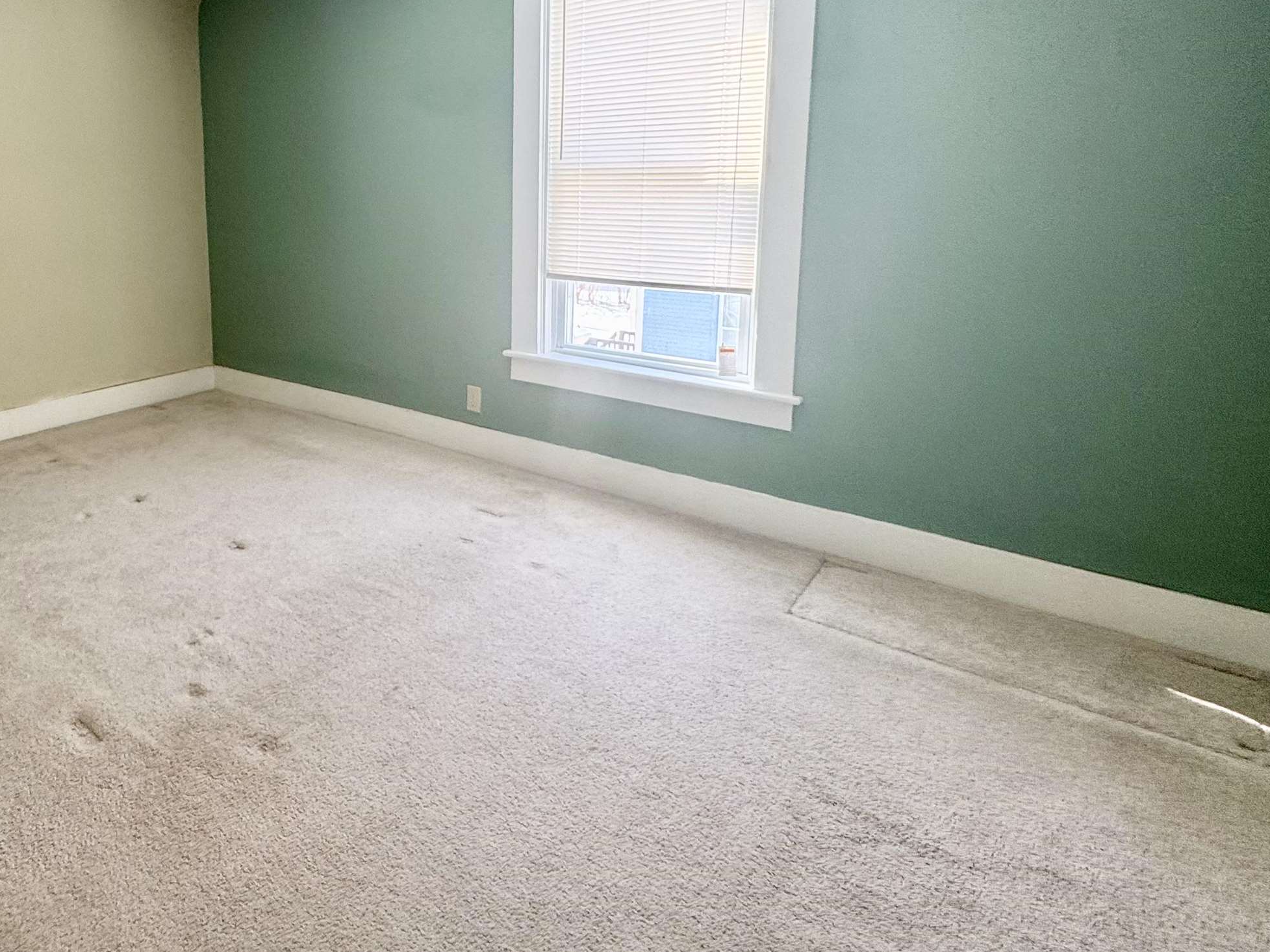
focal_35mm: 22
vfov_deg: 59.5
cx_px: 352
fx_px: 807
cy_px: 307
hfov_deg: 72.2
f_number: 2.2
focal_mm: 2.22
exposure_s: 1/99
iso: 125
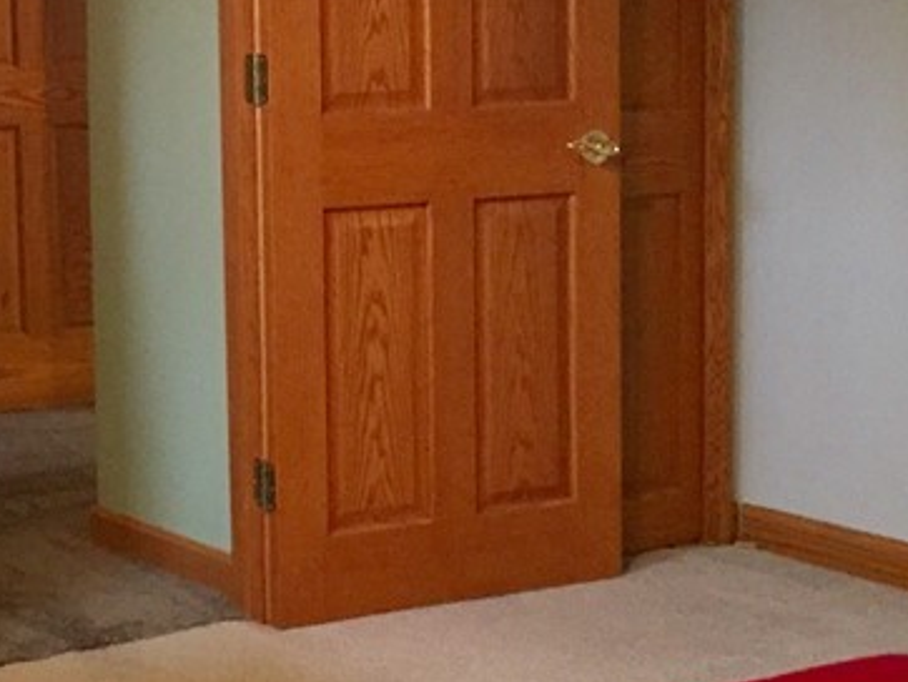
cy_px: 253
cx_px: 186
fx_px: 2152
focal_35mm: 82
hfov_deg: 23.5
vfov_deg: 18.0
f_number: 2.2
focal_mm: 4.15
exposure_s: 1/24
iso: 250
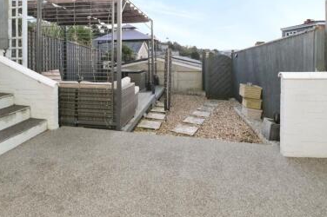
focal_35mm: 19
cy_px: 86
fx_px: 172
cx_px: 160
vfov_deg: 63.9
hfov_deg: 86.9
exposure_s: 1/100
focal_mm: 10
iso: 5000
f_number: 4
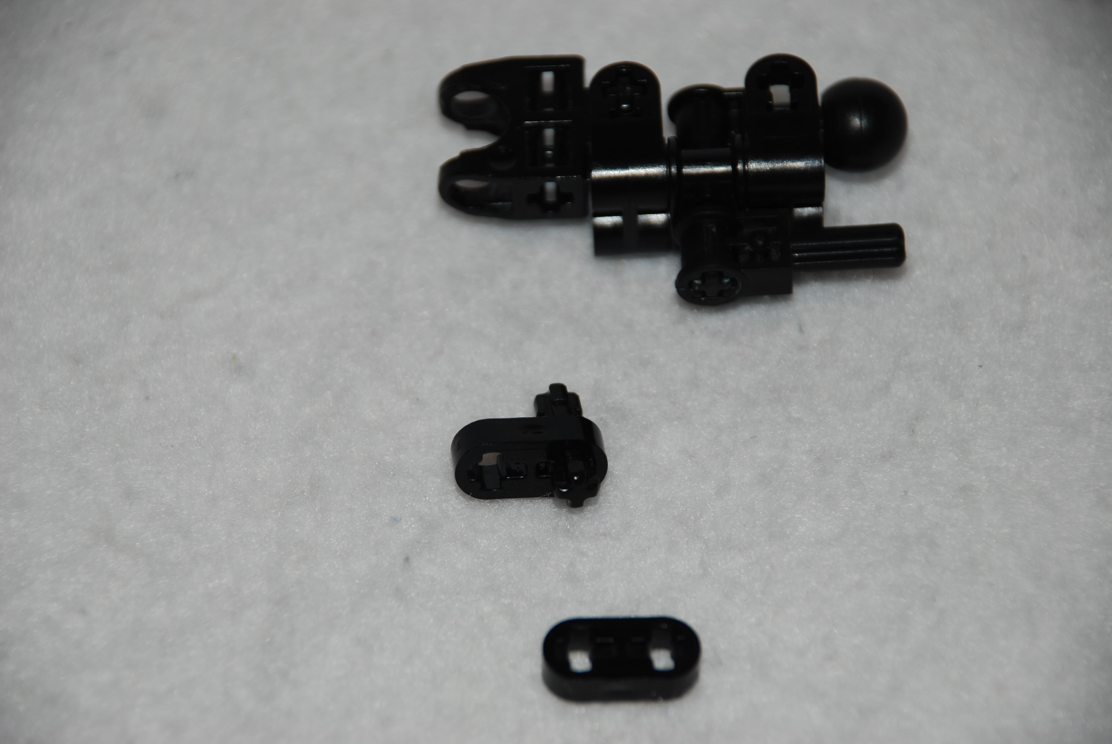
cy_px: 372
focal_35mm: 202
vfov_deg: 6.8
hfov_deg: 10.1
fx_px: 6262
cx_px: 556
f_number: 5.6
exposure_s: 1/60
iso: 100
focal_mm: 135
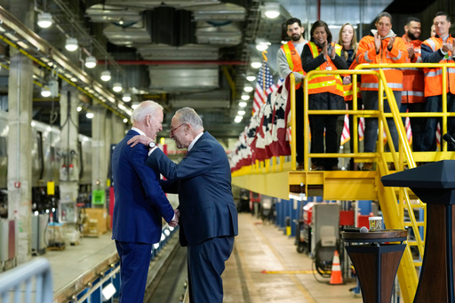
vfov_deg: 17.7
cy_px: 152
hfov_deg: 26.3
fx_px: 973
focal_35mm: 77
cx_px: 228
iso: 2500
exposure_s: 1/400
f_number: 3.5
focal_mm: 77
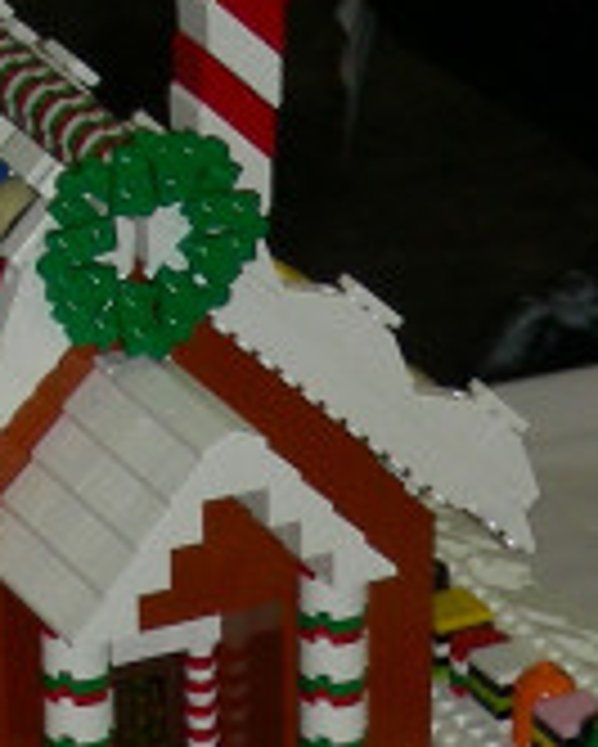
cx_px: 836
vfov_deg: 7.7
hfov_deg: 6.2
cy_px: 896
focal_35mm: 249
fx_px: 5504
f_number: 3.5
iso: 50
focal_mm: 8.8
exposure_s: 1/60.1
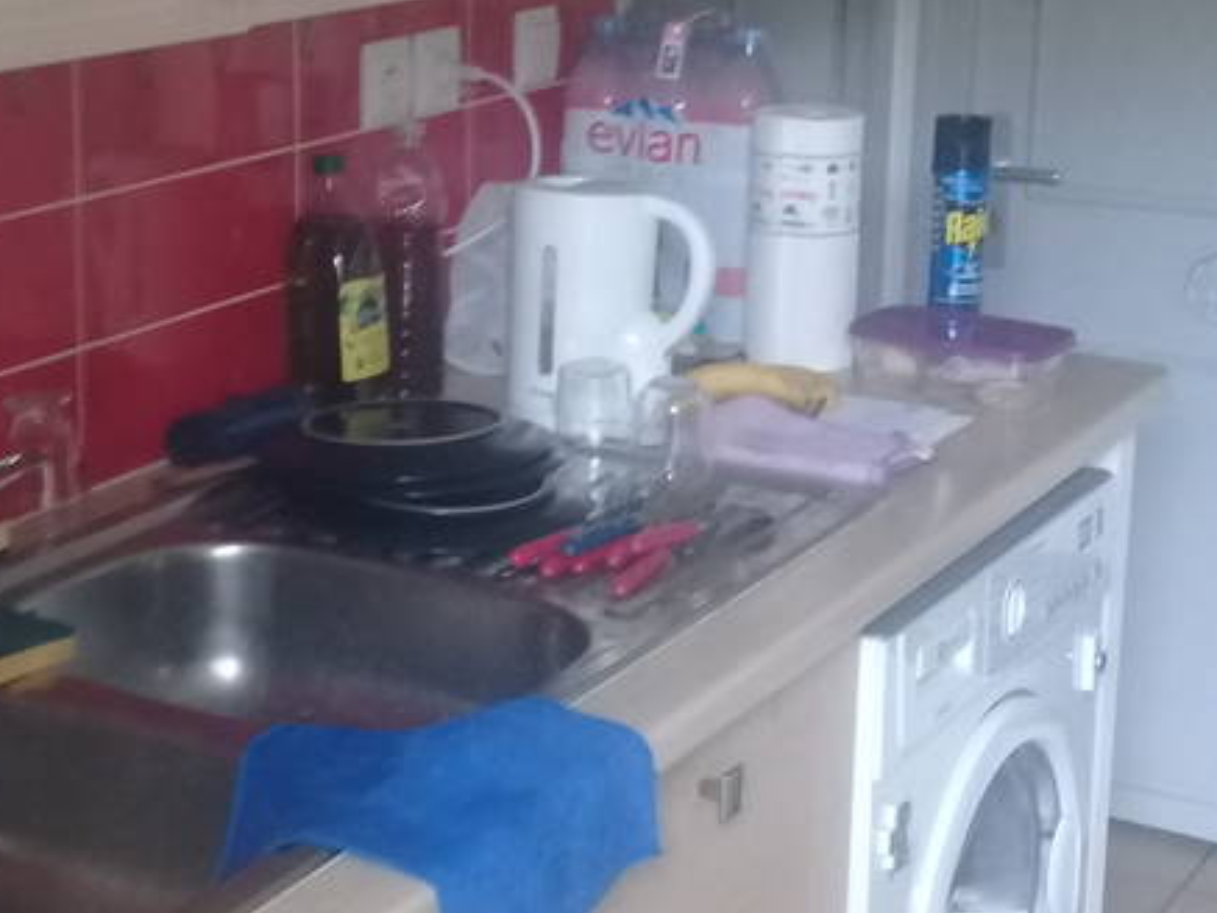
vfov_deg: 25.9
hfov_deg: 32.9
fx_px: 1969
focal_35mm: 56
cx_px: 167
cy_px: 267
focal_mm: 3.3
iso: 200
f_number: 2.2
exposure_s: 1/33
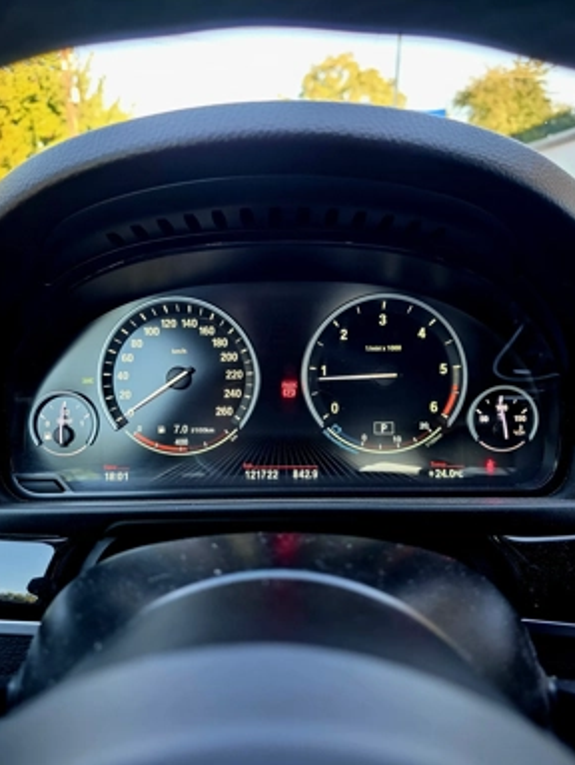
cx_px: 289
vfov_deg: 71.5
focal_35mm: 24
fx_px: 531
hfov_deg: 56.9
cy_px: 397
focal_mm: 6.3
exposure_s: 1/50.3
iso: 100
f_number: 1.7
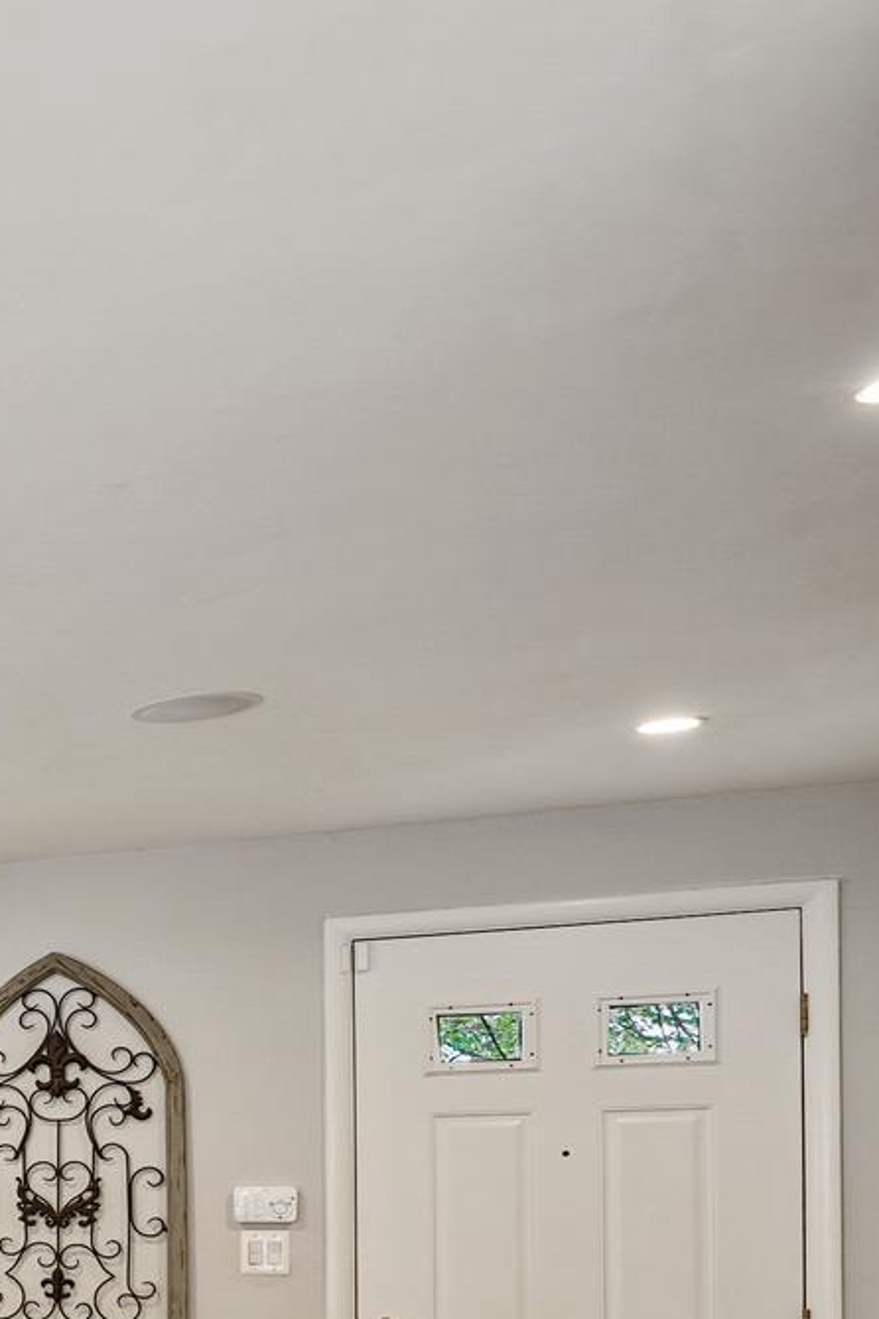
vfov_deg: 36.6
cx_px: -1127
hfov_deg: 16.1
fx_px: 1794
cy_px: 1290
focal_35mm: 49
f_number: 8
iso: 100
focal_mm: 16
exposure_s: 1/1.25
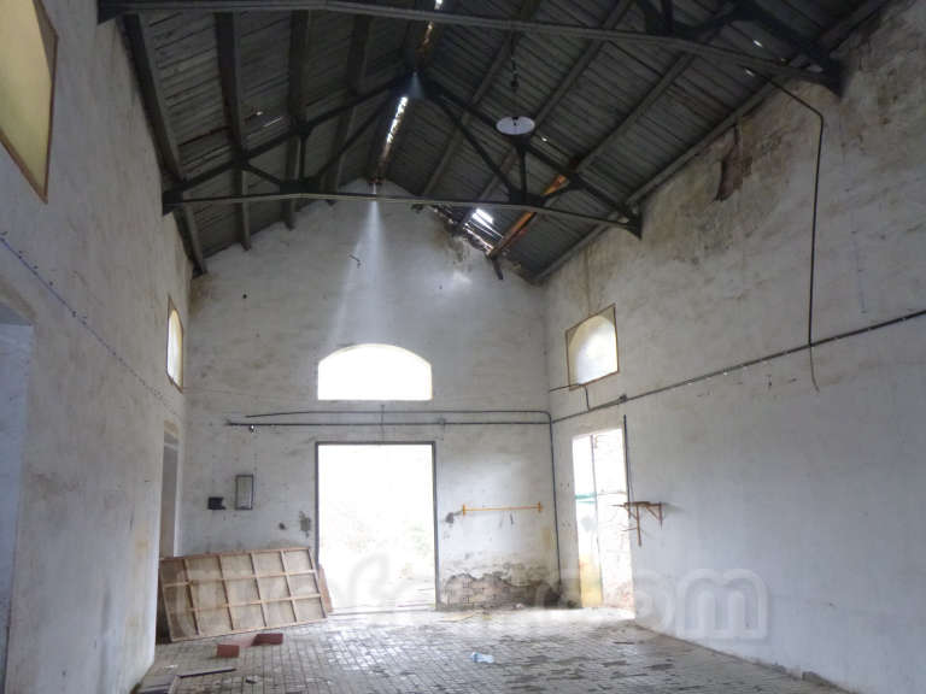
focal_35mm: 29
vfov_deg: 48.2
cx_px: 463
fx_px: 776
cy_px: 347
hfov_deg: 61.7
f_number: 3.3
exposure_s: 1/60
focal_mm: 5.2
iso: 320
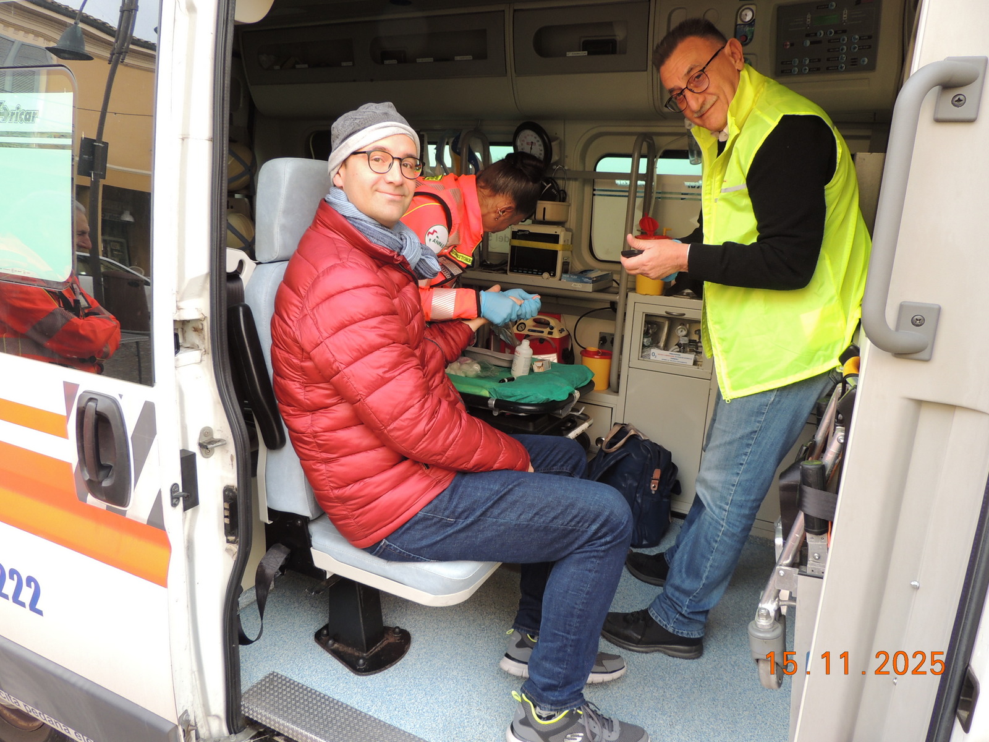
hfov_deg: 71.6
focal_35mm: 24
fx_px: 686
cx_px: 494
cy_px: 371
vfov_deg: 56.8
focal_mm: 4.3
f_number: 3
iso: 100
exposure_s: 1/40
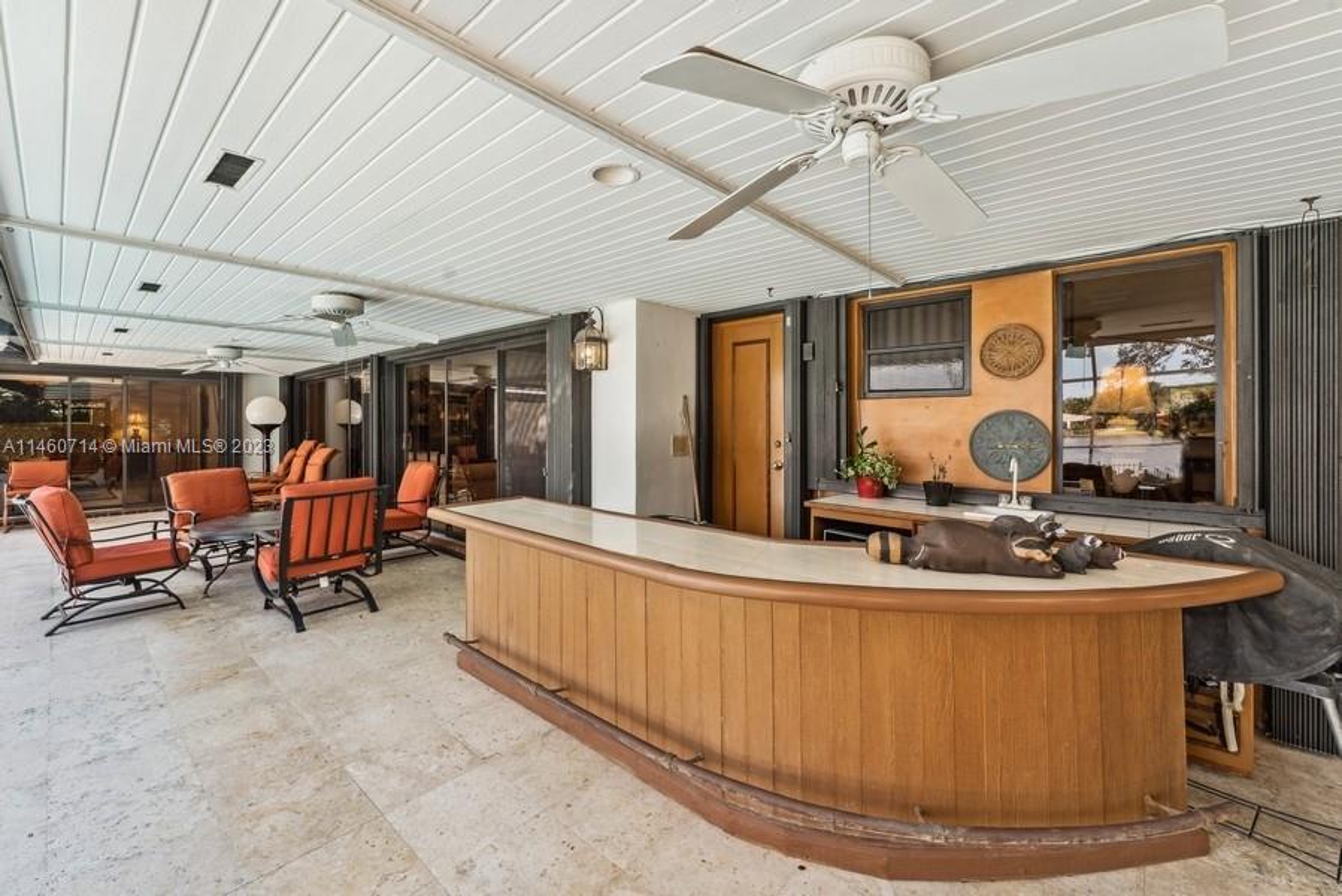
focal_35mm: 15
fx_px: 544
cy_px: 448
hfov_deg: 101.9
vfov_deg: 78.9
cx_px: 671
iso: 250
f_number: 9
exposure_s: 1/50
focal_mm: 14.6
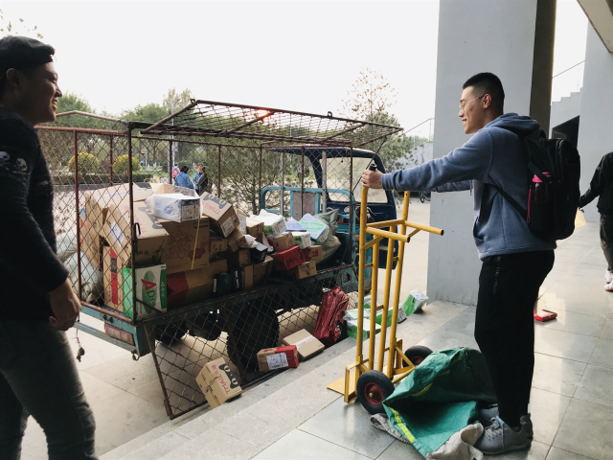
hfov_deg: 63.4
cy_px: 230
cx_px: 306
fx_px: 496
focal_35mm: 28
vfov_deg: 49.7
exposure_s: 1/100
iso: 32
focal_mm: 3.99
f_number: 1.8
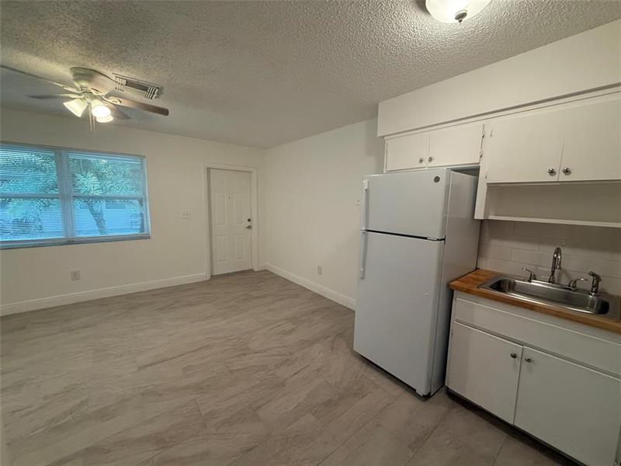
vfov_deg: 85.7
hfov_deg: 102.1
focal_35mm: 14
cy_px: 233
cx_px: 310
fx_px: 251
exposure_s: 1/120
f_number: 2.2
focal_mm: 2.22
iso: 250
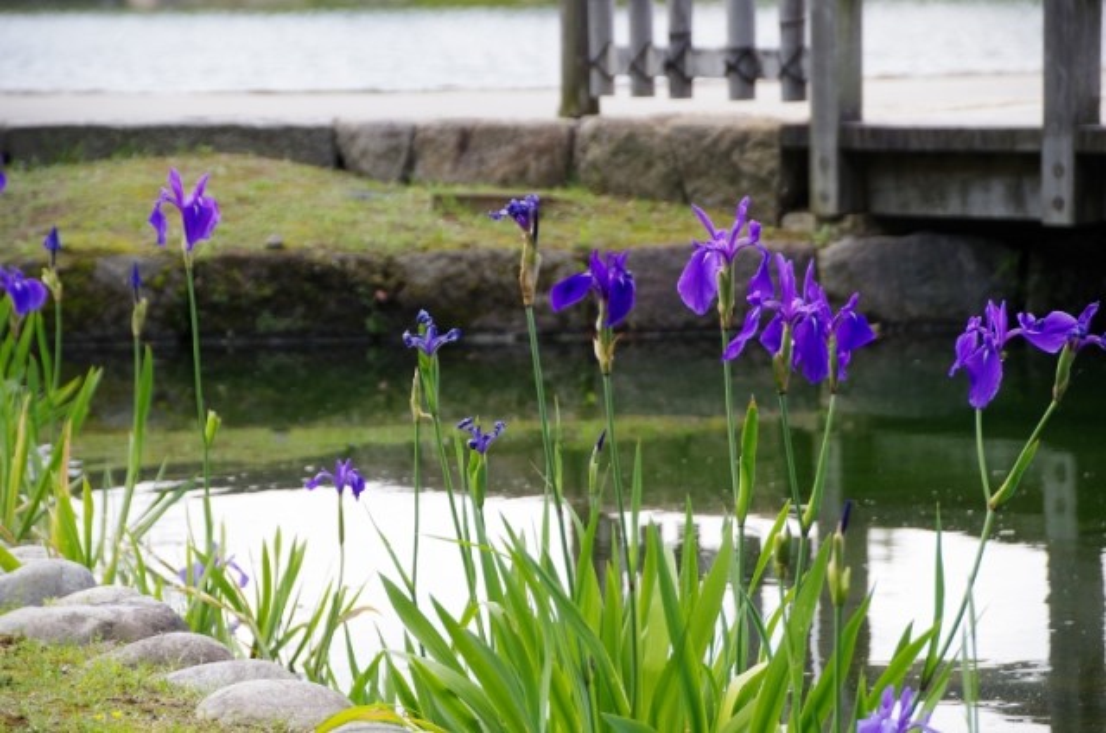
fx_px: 4814
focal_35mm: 157
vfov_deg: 8.7
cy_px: 366
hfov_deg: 13.1
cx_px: 553
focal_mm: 105
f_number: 5.6
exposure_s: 1/160
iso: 400
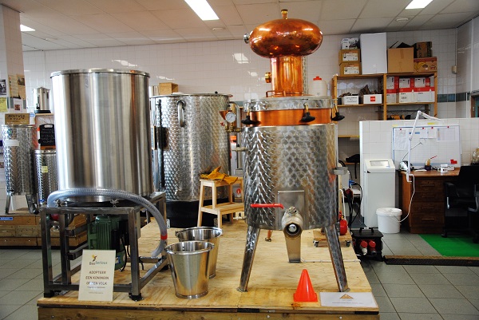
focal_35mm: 33
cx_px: 240
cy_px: 160
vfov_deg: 40.0
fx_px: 439
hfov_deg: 57.2
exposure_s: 1/30
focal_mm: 22
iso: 360
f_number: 3.8
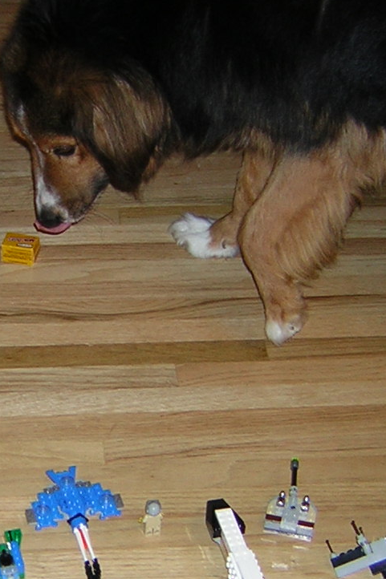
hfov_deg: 16.4
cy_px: 402
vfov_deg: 24.3
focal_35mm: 83
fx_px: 1335
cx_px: 124
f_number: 2.6
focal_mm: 4.7
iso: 50
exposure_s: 1/60.1
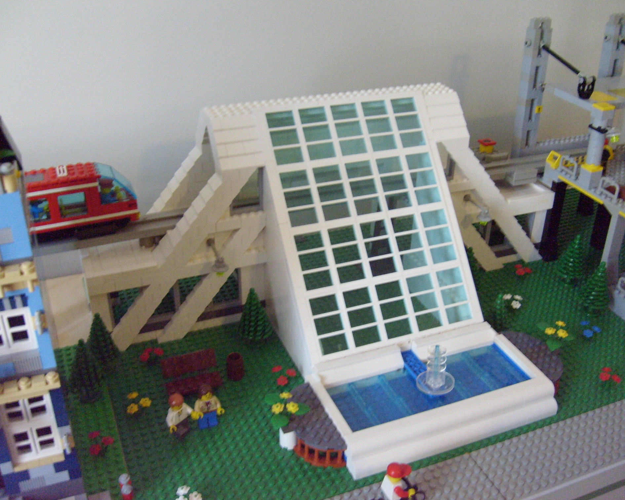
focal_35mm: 37
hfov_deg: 49.1
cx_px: 323
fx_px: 684
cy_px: 250
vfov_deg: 40.1
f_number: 2.8
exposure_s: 1/20
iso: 200
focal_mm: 5.8
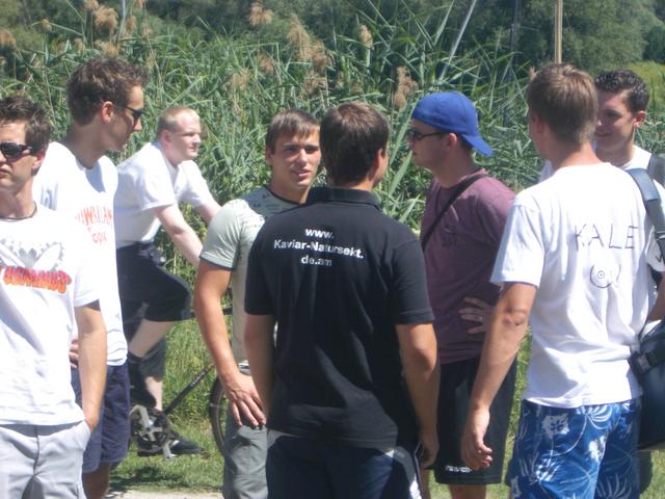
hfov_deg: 18.7
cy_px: 250
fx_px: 2017
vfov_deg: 14.1
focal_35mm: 105
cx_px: 332
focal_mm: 17.4
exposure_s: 1/320
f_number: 4.8
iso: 50
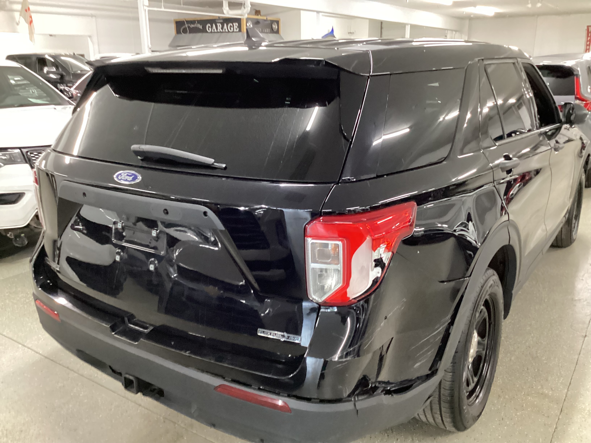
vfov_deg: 45.4
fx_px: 529
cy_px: 222
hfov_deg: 58.4
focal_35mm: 31
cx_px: 296
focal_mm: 3.3
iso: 640
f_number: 2.4
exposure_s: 1/30
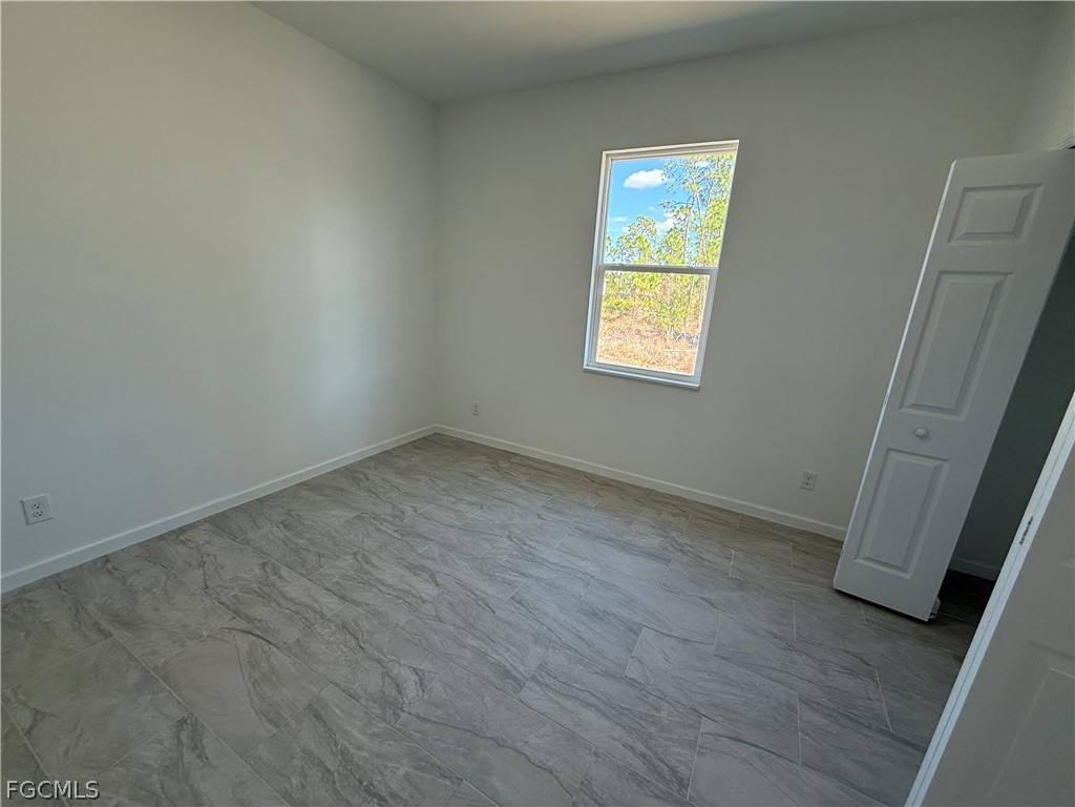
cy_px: 404
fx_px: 435
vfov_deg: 85.7
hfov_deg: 102.1
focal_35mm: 14
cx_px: 538
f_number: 2.2
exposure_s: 1/99
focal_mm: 2.22
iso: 80
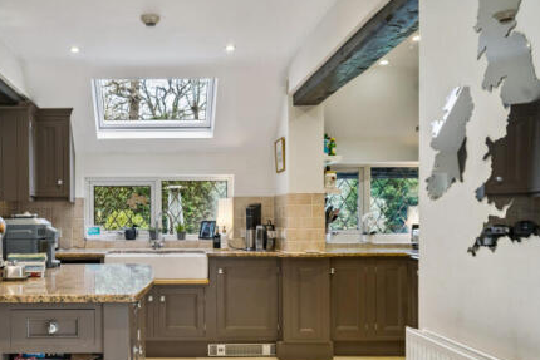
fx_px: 525
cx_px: 155
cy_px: 240
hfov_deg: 52.7
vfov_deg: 37.5
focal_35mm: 35
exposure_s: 1/60
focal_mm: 23
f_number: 7.1
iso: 320
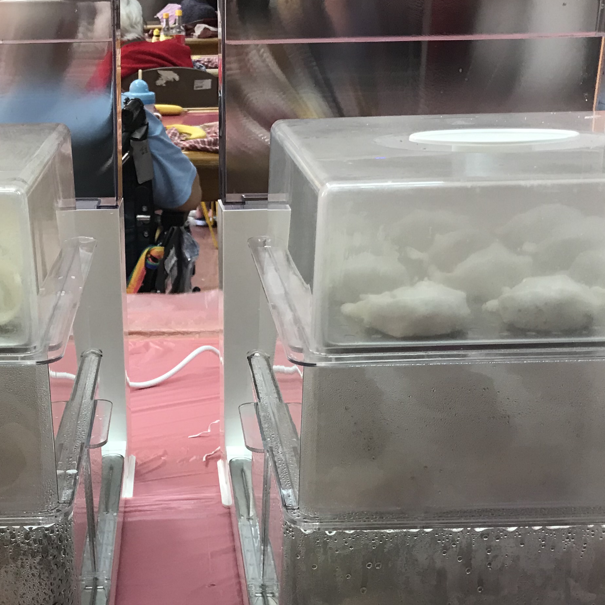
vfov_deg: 31.4
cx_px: 173
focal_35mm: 54
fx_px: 1068
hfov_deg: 31.2
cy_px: 393
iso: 40
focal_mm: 3.99
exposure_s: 1/25
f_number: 1.8
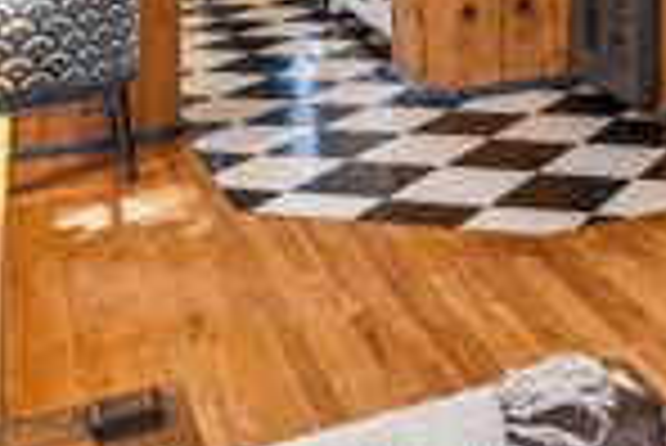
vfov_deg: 16.7
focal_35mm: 73
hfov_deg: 23.9
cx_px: 896
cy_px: -257
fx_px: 1350
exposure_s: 2.5
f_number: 13
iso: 100
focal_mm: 16.9
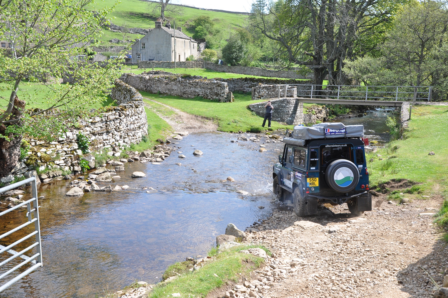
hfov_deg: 49.6
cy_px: 149
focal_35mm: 39
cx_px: 224
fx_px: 485
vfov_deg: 34.1
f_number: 9
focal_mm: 26
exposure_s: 1/320
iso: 320
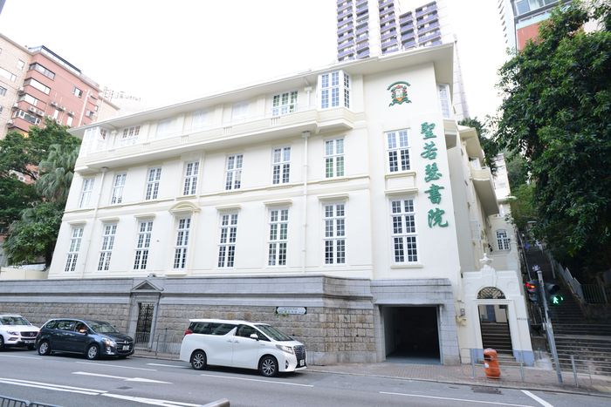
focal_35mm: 20
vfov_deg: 62.0
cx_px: 306
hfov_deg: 84.0
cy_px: 204
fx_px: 339
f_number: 6.3
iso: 1250
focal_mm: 20
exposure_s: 1/60
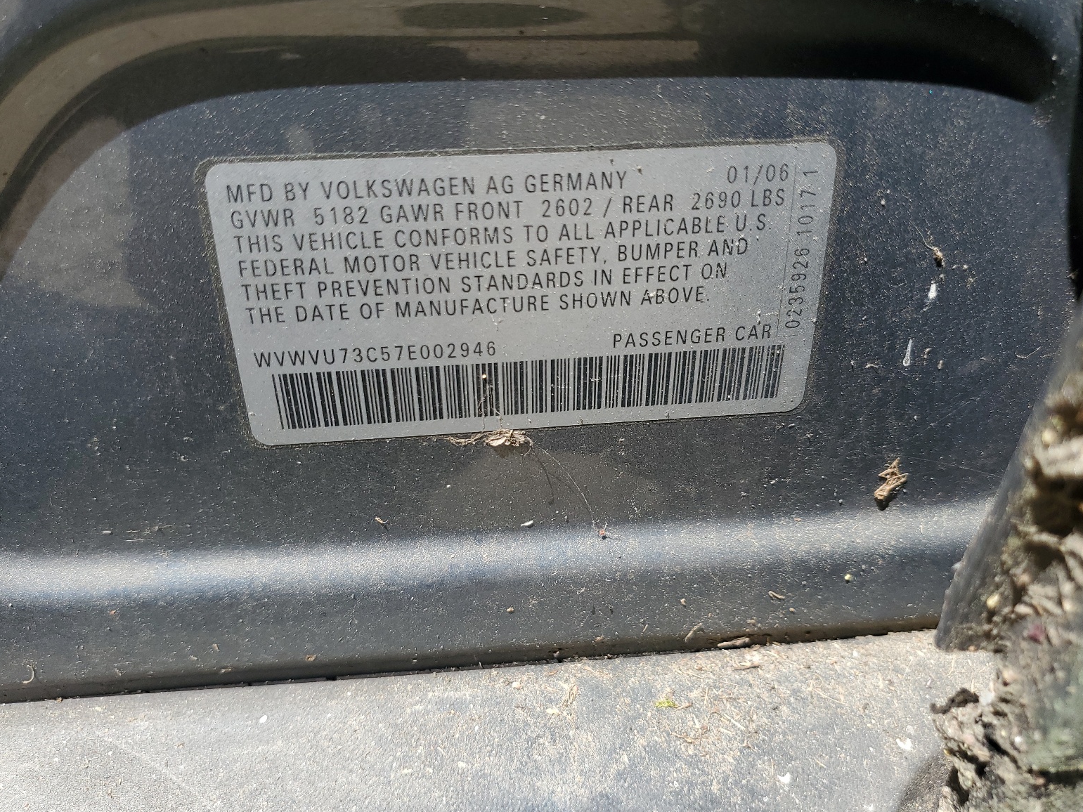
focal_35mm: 27
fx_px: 845
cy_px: 408
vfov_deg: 51.4
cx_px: 547
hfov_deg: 65.3
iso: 50
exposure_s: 1/1429
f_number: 1.5
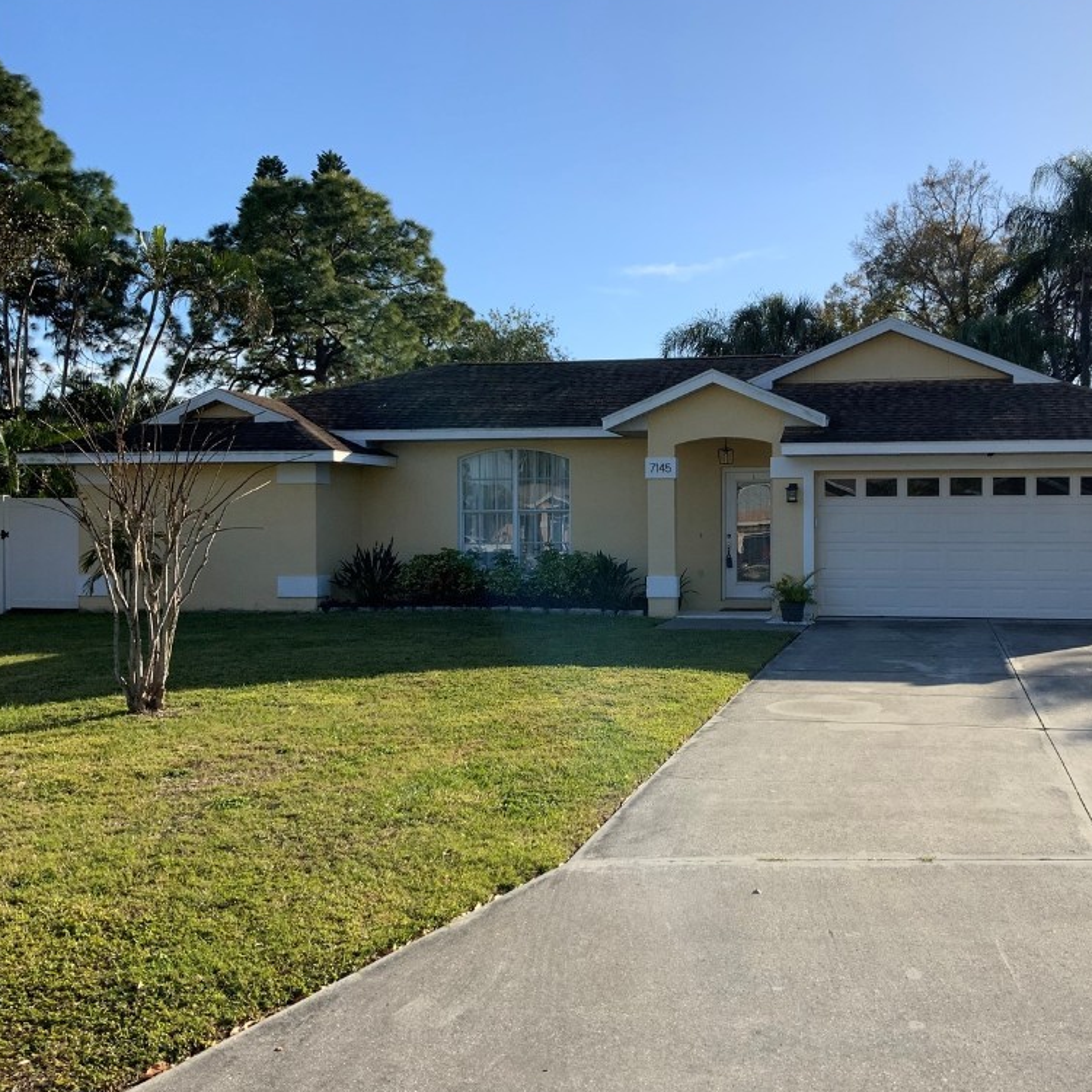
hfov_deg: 46.4
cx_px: 737
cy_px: 540
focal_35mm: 35
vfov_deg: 47.2
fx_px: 1249
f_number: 1.8
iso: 16
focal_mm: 3
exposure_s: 1/1626
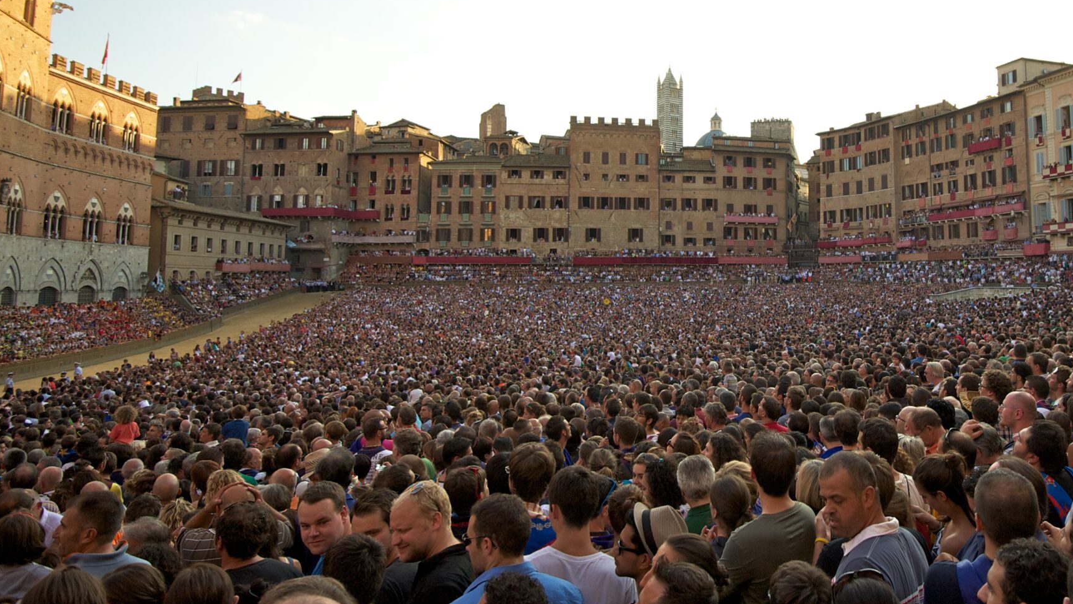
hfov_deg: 71.8
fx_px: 711
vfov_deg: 45.5
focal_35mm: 25
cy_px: 214
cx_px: 719
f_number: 4
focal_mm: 16
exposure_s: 1/2000
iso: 800
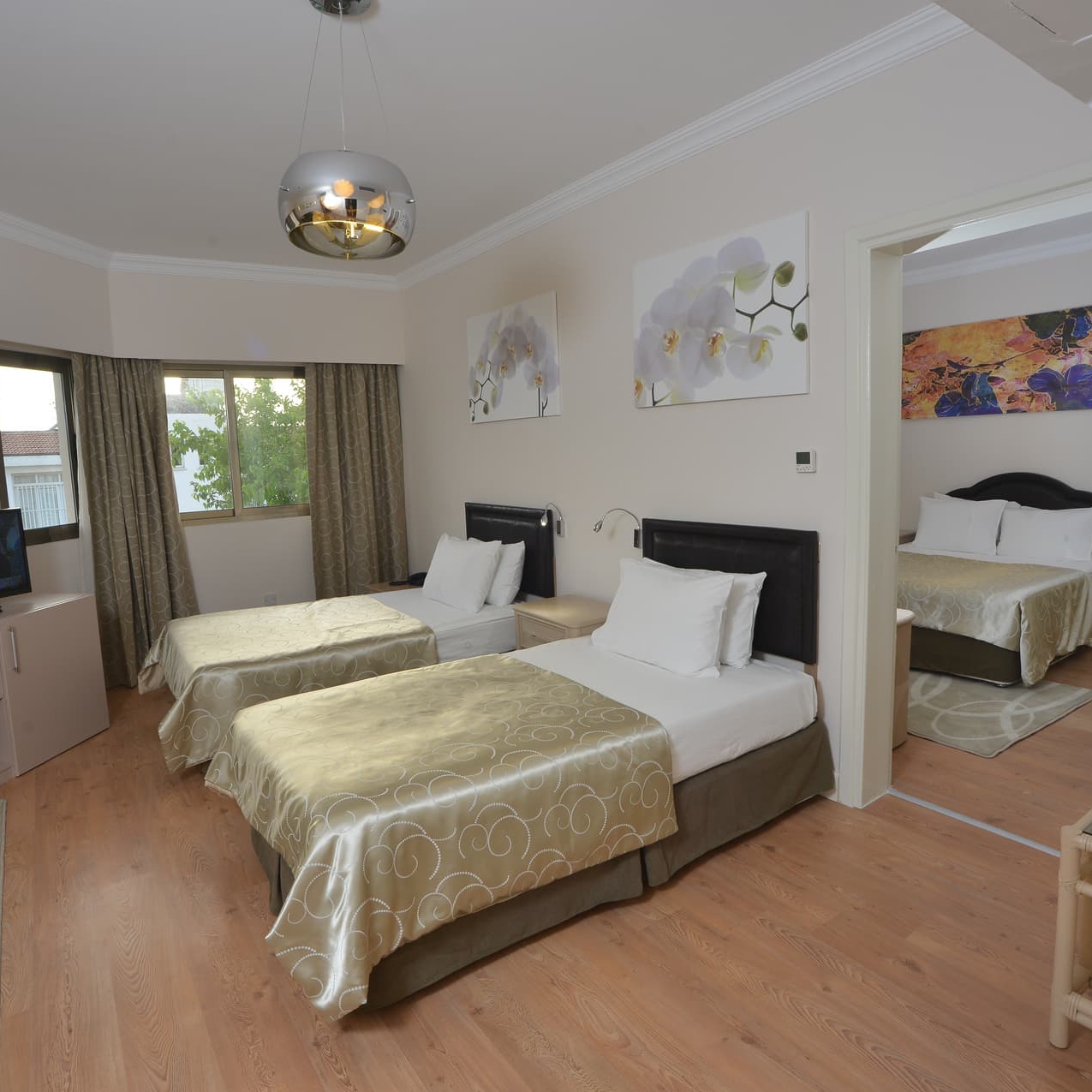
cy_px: 531
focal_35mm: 20
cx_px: 556
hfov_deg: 74.8
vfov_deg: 74.8
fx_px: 714
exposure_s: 1/60
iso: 500
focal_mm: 15
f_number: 13
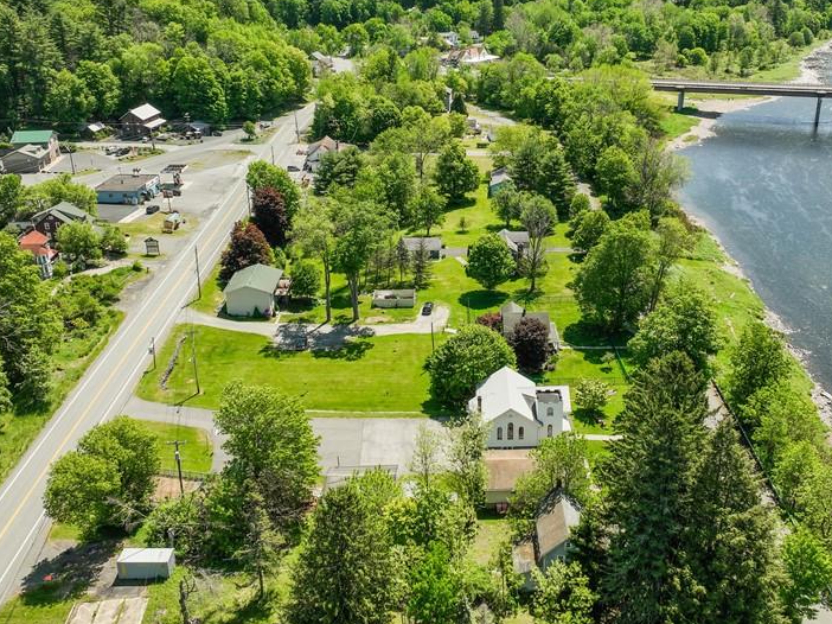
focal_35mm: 35
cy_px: 269
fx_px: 841
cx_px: 469
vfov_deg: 40.6
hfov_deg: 52.5
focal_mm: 12.29
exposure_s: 1/1250
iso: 140
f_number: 2.8
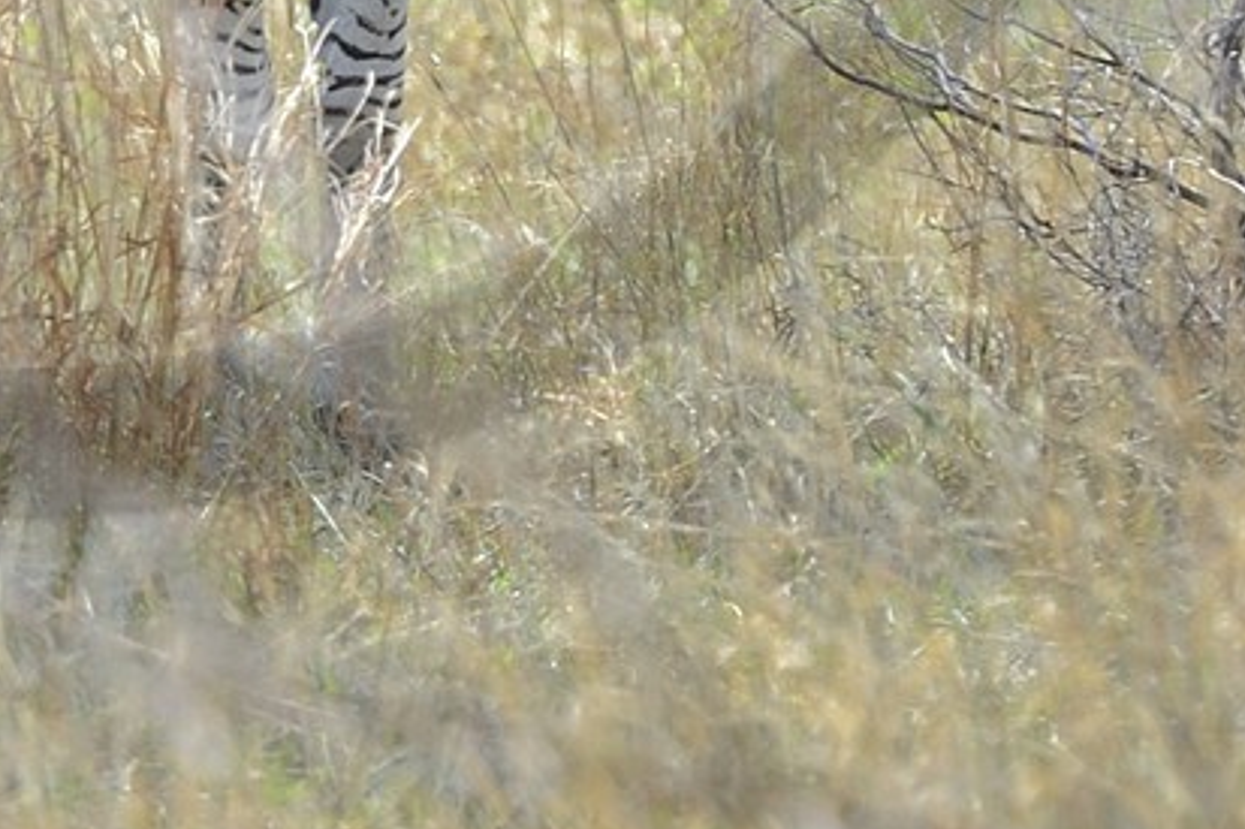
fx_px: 36158
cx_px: -3
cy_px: -739
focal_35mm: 1046
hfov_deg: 2.0
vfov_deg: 1.3
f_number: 6.3
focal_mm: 270
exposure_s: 1/640
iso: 400
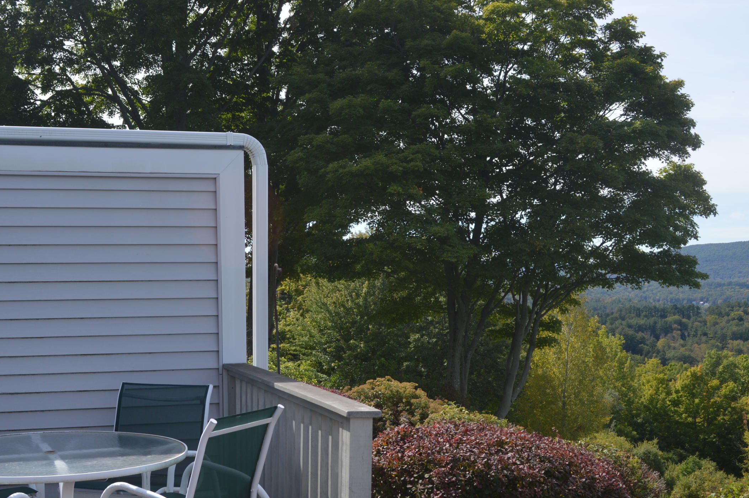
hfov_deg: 41.8
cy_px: 337
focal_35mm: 47
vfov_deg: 28.4
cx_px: 314
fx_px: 977
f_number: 7.1
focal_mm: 22
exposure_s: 1/200
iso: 100
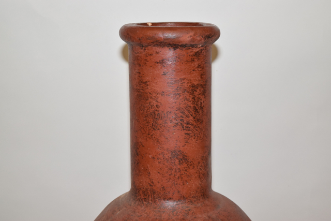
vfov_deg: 17.5
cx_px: 166
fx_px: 717
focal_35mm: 78
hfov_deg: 26.0
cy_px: 110
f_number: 5.6
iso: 800
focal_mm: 52
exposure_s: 1/125
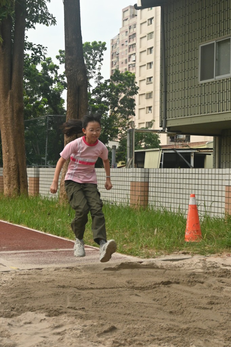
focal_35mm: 57
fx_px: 549
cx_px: 116
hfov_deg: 23.8
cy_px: 174
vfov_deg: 35.1
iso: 1000
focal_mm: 38
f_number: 5.6
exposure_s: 1/2500
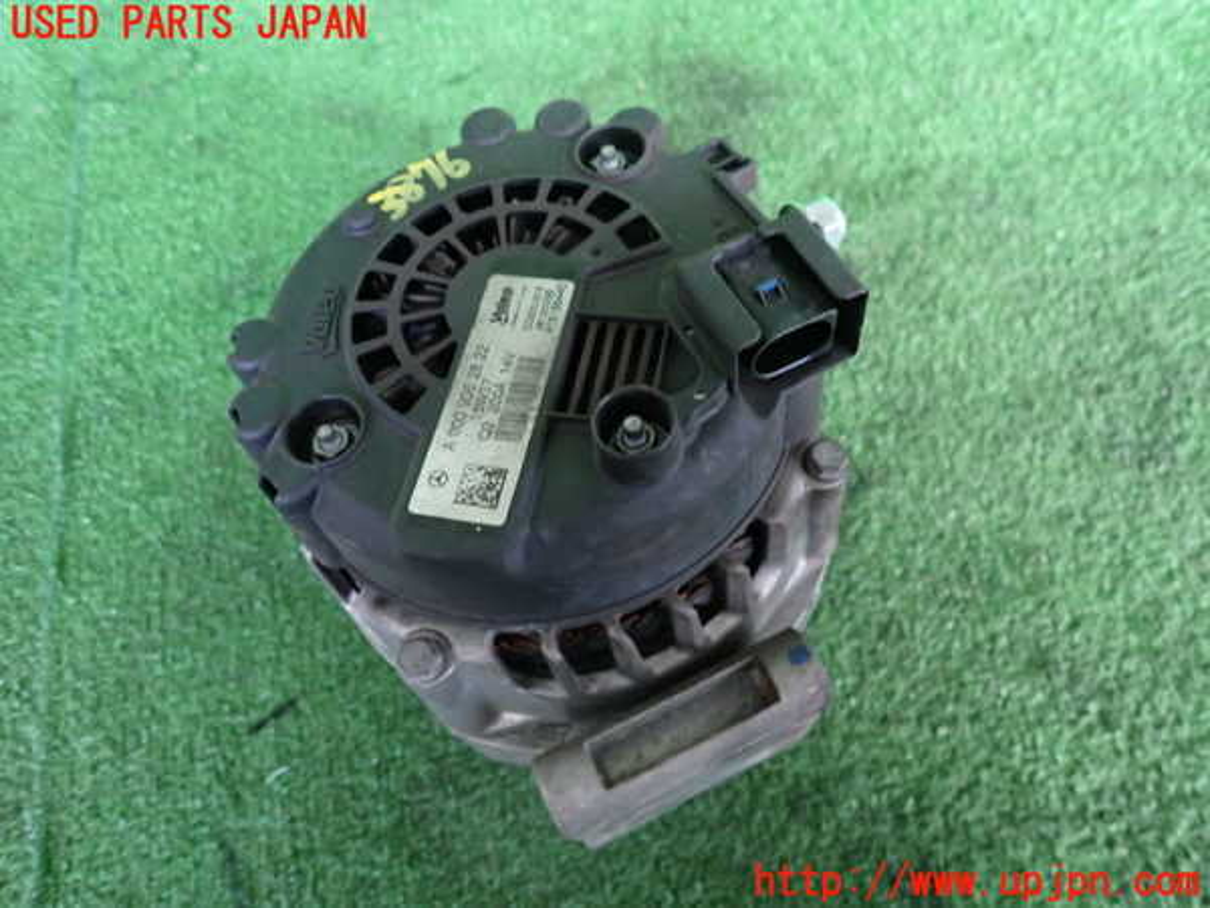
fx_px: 874
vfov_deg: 54.9
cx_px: 605
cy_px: 454
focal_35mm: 25
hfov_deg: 69.4
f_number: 2
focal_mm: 4.5
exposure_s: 1/30
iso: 400
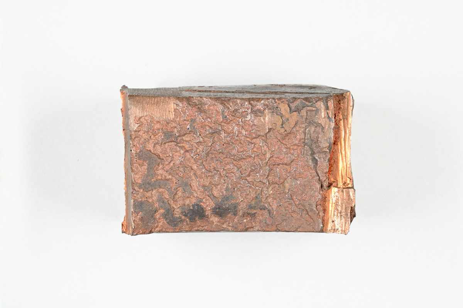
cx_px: 232
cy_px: 154
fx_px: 900
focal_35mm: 70
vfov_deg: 19.4
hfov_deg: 28.9
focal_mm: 70
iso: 450
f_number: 16
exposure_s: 1/4
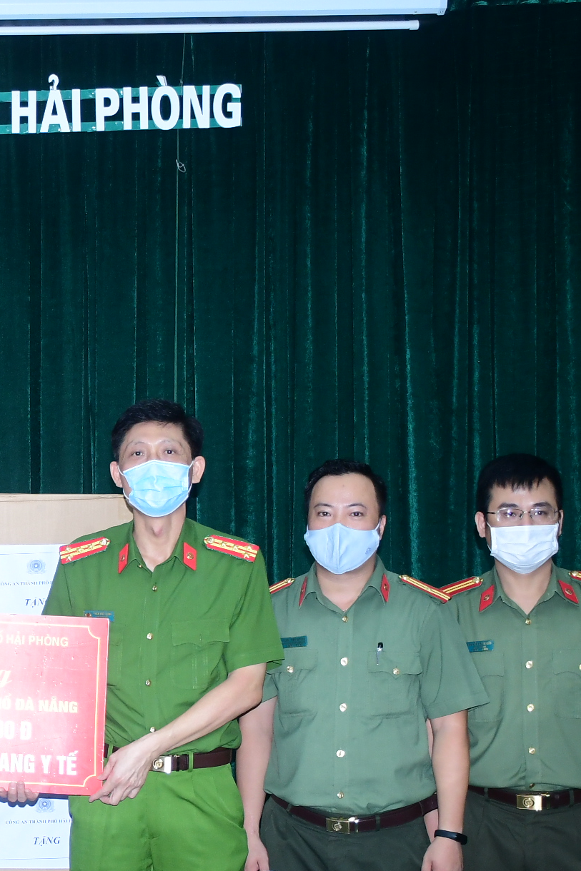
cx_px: -122
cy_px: 523
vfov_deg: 22.8
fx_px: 2155
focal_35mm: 89
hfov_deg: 14.8
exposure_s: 1/200
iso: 640
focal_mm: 26
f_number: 3.8
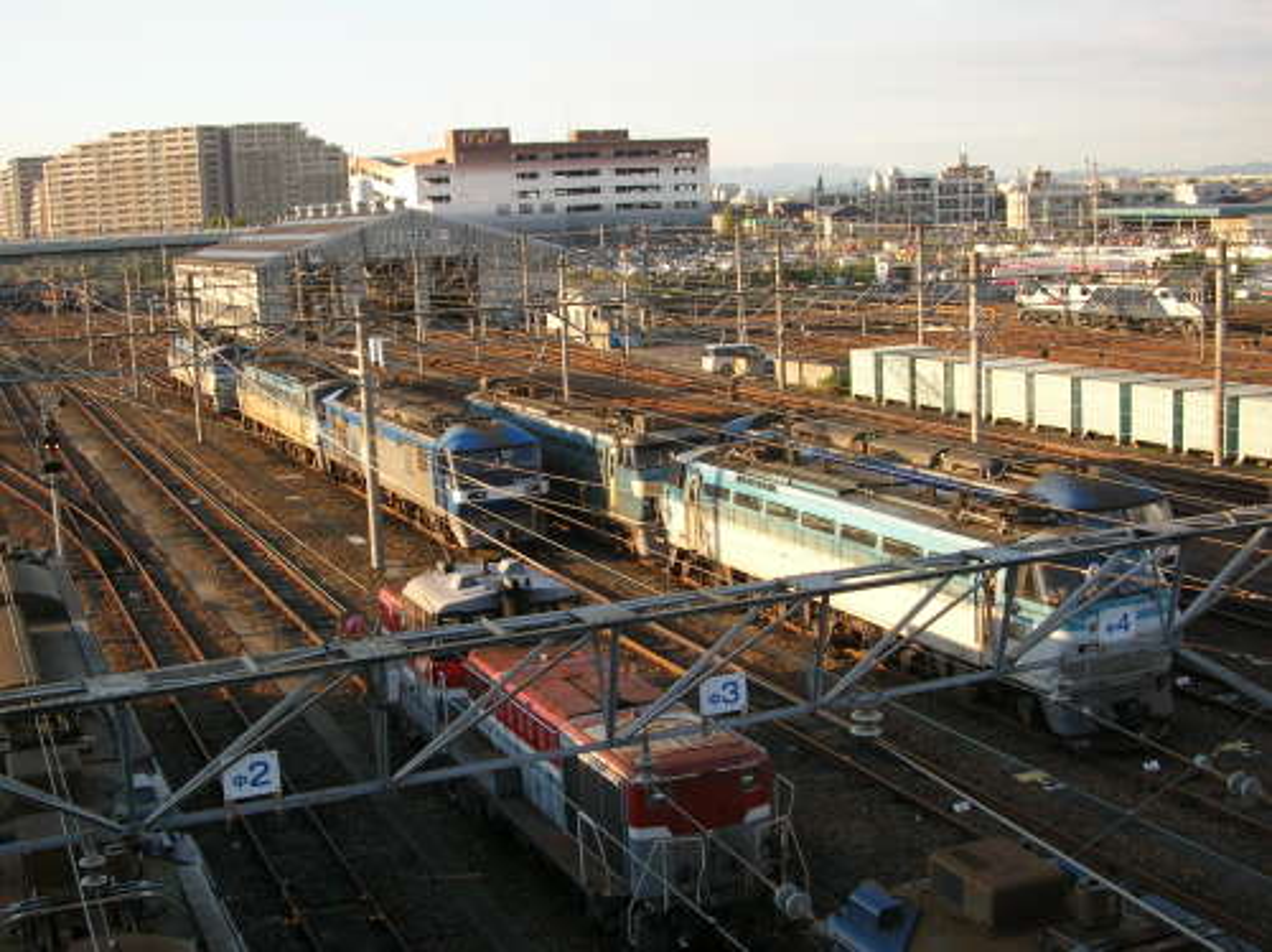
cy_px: 476
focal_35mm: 45
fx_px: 1652
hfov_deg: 42.1
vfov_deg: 32.1
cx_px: 636
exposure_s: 1/243
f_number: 3.1
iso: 50
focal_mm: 7.5
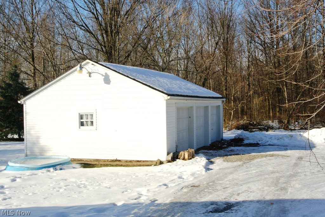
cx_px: 162
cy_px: 108
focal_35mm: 45
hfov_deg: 43.6
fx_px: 407
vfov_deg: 29.9
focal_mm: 16.9
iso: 100
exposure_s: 1/60
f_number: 16
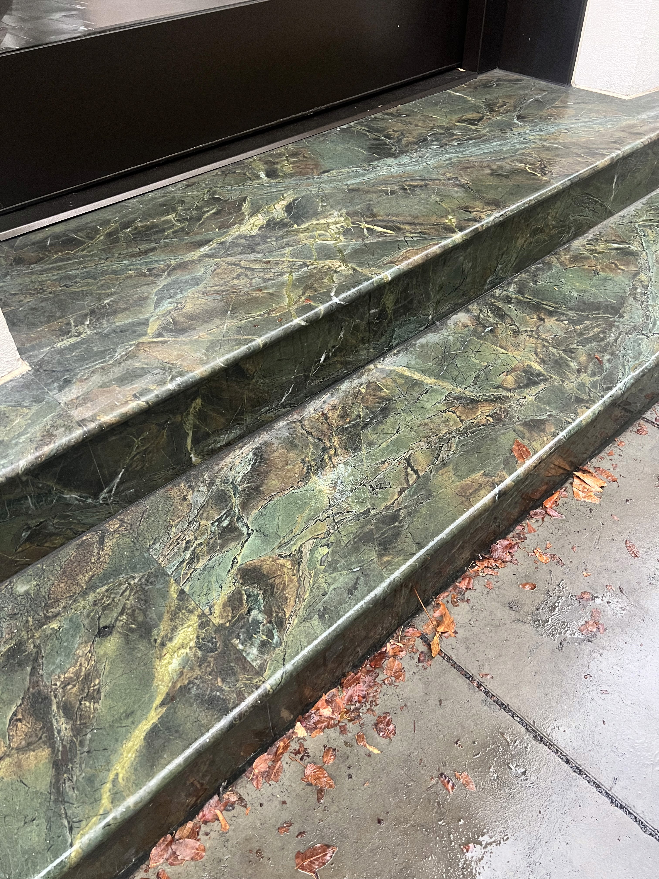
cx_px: 330
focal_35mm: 26
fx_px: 660
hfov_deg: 53.1
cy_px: 440
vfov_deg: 67.3
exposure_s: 1/50
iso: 400
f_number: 1.5
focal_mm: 5.7
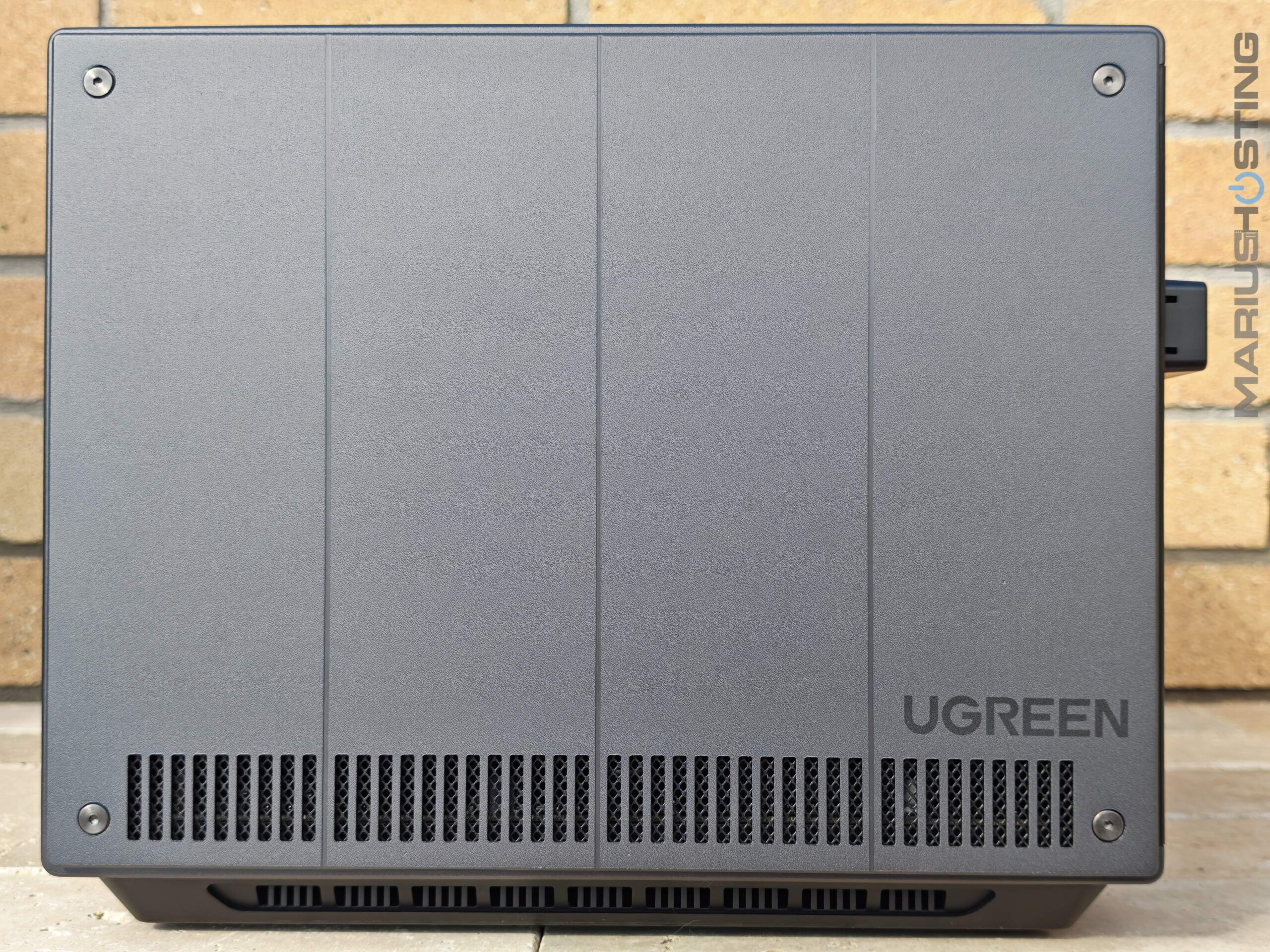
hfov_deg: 41.2
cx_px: 635
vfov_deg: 31.5
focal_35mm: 46
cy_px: 476
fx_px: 1688
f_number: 1.6
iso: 50
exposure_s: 1/670
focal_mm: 5.4
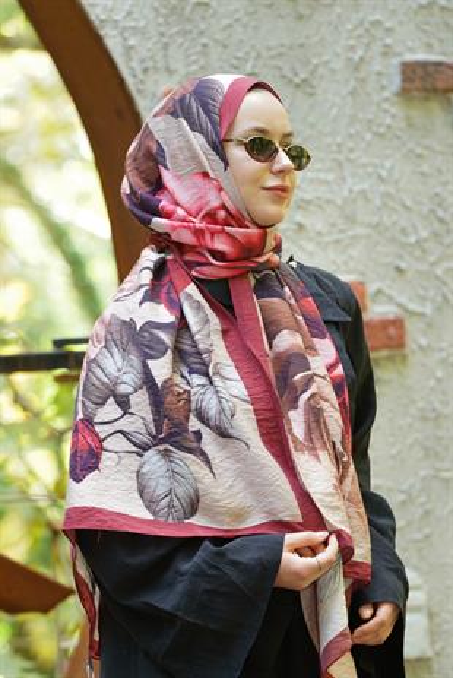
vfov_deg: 15.8
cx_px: 226
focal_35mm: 130
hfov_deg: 10.6
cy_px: 339
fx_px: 2450
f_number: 5
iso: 640
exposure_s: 1/100
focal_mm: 130
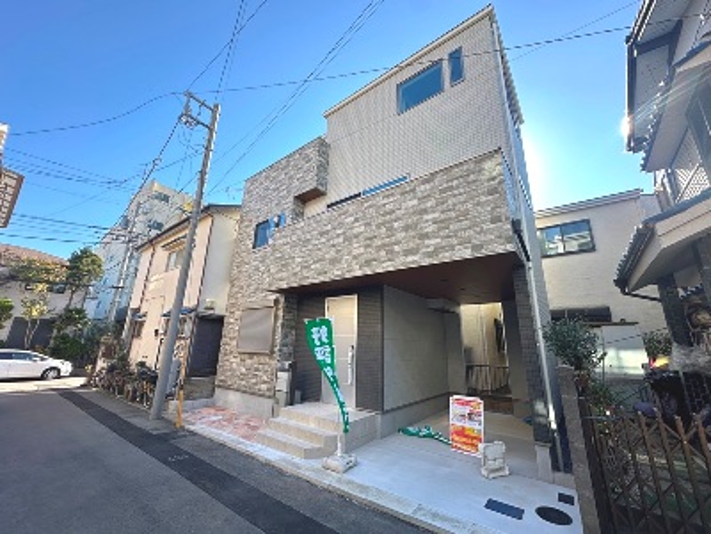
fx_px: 288
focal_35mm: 14
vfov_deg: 85.7
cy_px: 267
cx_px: 356
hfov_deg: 102.1
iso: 40
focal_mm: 2.22
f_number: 2.2
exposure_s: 1/319
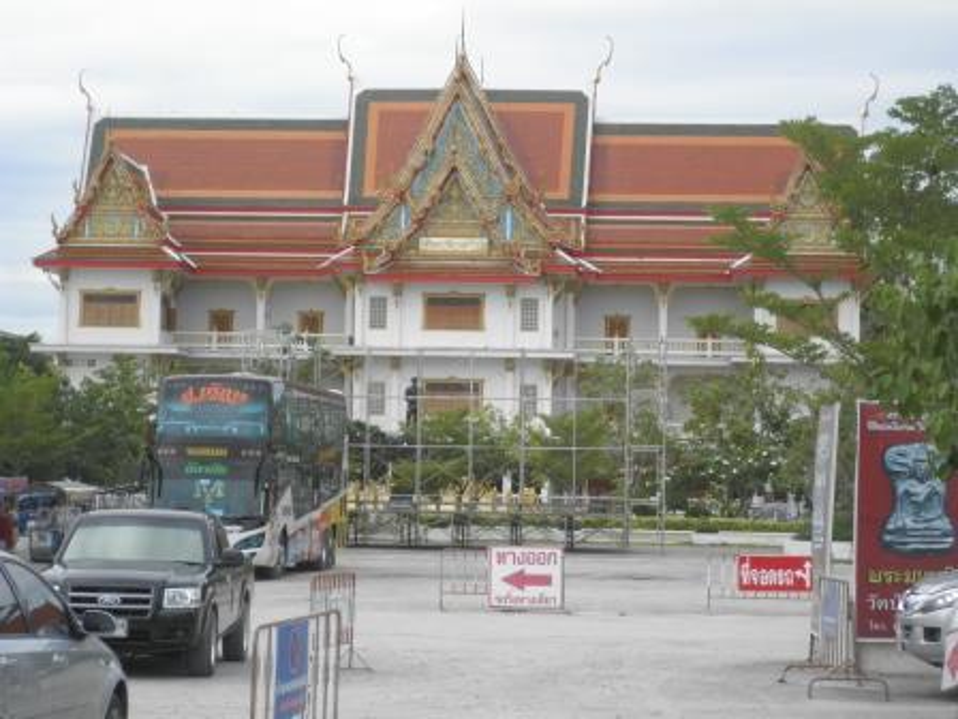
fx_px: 2518
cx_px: 479
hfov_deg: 21.5
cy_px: 360
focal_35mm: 91
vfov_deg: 16.2
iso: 64
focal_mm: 16.5
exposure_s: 1/250
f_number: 5.4
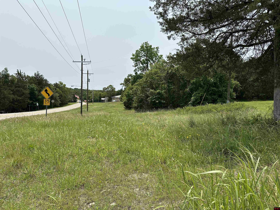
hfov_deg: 71.6
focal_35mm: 24
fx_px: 194
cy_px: 105
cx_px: 140
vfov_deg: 56.8
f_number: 1.78
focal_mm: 6.86
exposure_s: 1/5525
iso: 80
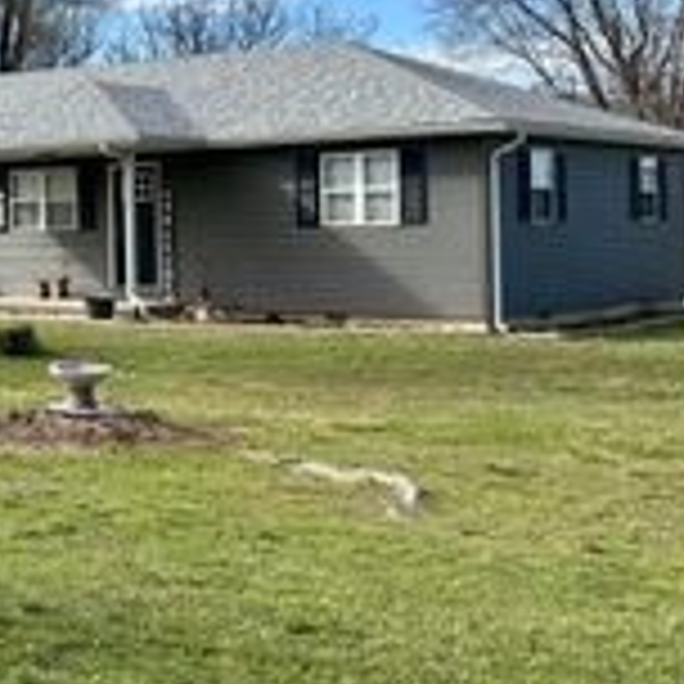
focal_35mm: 70
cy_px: 227
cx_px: -144
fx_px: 1565
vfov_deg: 24.5
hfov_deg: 22.6
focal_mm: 6.86
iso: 80
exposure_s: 1/4016
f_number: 1.78
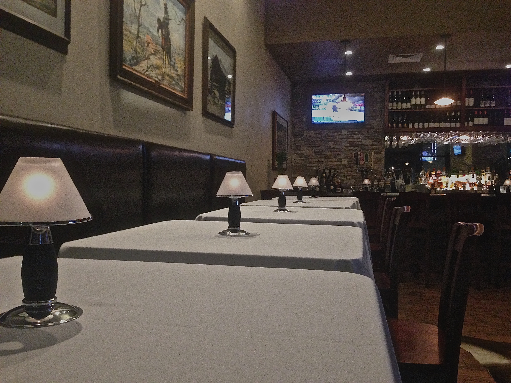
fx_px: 487
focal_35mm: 33
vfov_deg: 42.9
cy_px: 192
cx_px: 256
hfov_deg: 55.4
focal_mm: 4.12
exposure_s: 1/15
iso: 500
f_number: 2.4
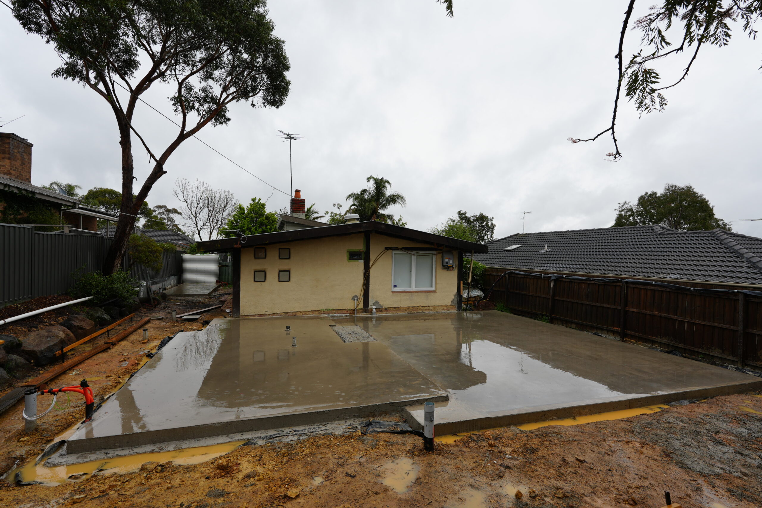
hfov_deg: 90.0
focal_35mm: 18
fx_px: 381
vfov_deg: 67.4
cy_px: 254
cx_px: 381
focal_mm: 18
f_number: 7.1
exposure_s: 1/100
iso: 100
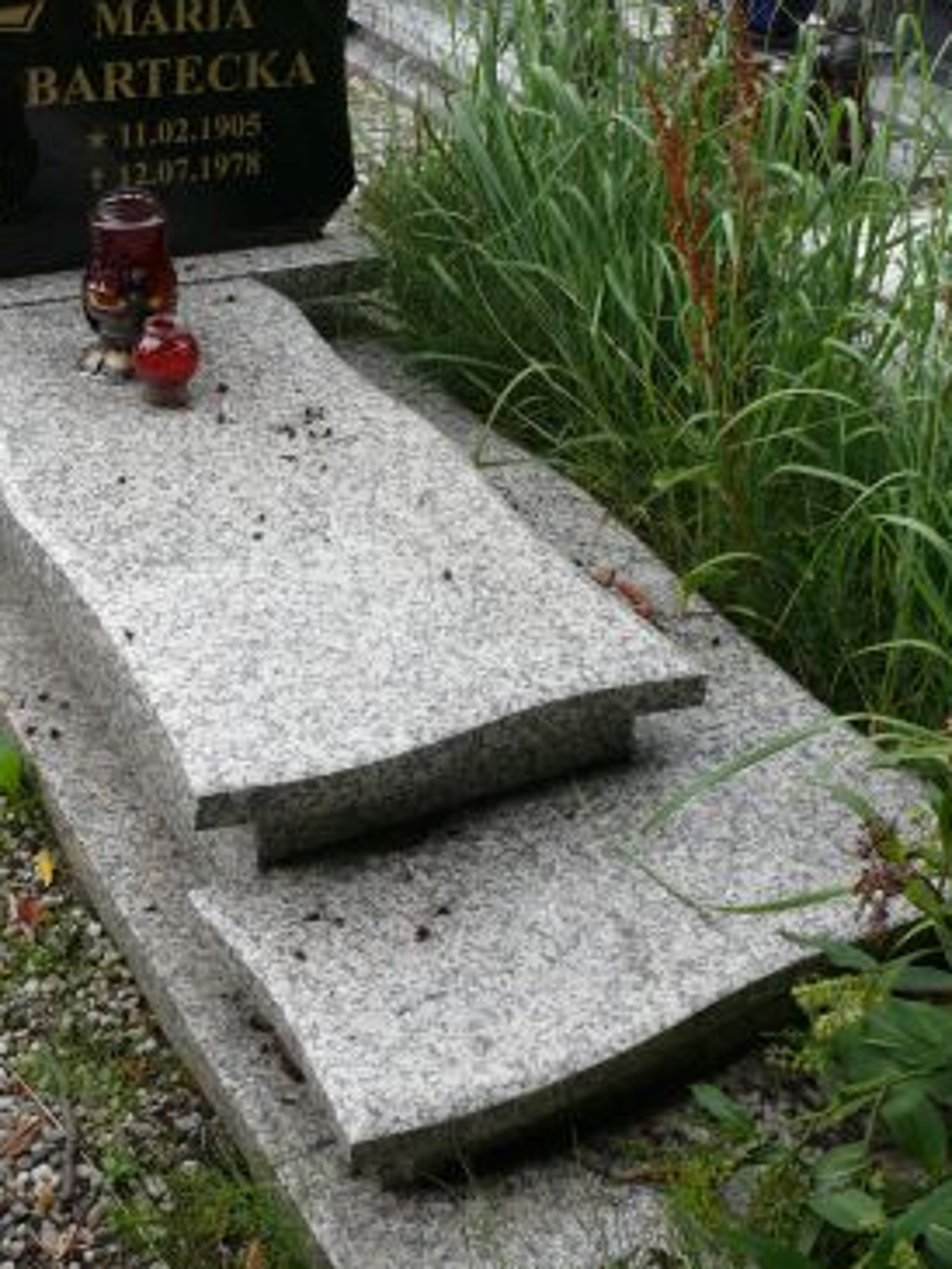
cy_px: 640
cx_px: 455
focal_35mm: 46
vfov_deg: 41.2
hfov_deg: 31.5
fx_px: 1686
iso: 100
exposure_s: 1/160
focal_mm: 7.4
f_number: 4
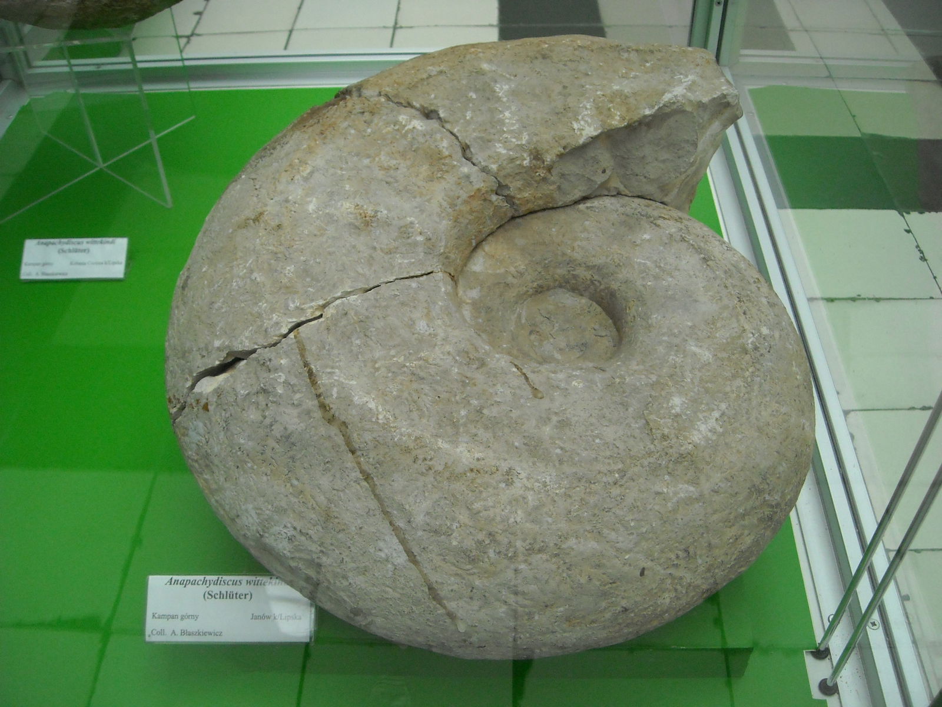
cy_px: 354
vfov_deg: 40.7
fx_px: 952
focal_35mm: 35
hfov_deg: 52.6
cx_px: 471
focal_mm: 5.7
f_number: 2.8
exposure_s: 1/250
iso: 237
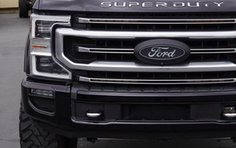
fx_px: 482
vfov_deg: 17.4
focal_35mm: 75
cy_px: 50
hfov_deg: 27.3
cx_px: 160
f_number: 4.5
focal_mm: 27
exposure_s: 1/60
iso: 100
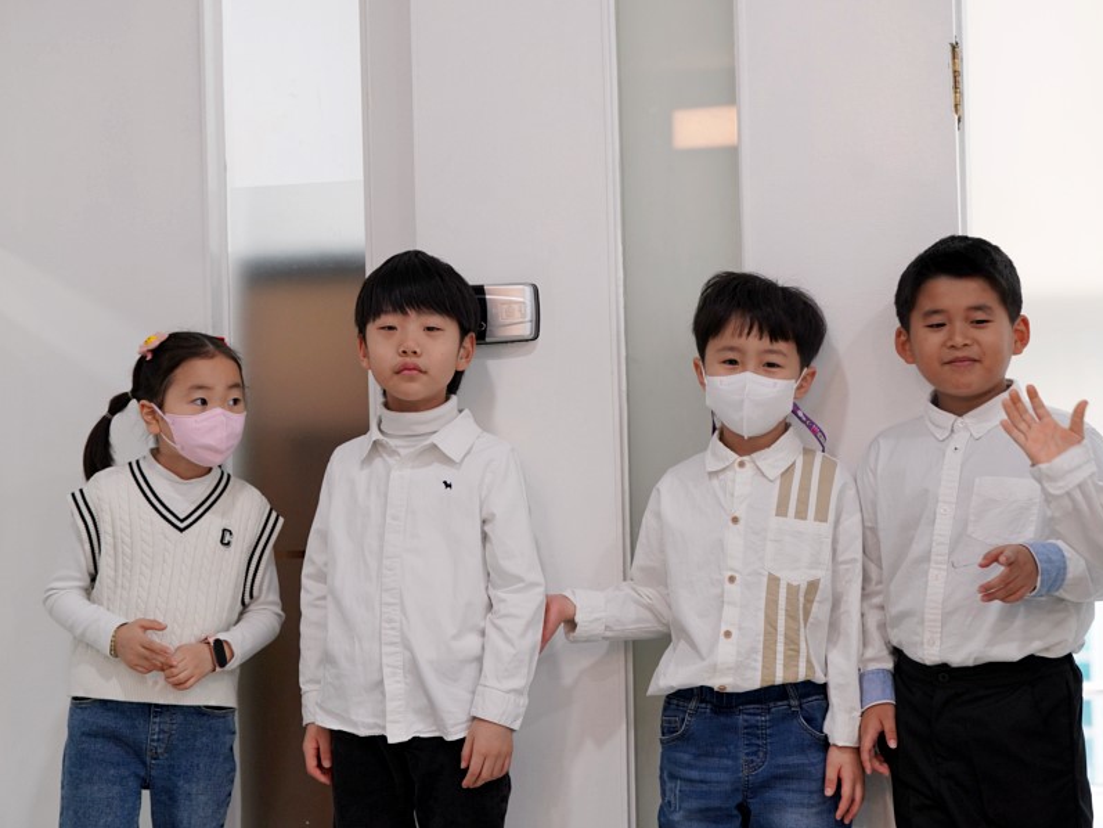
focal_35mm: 76
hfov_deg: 25.6
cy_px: 414
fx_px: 2422
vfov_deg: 19.4
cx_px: 501
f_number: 4
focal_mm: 70
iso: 1250
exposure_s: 1/160
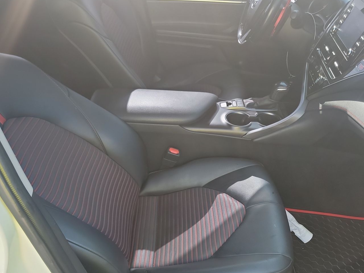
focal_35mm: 30
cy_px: 163
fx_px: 315
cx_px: 191
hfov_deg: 59.9
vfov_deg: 46.6
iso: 67
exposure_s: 1/59
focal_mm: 6.7
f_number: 1.8
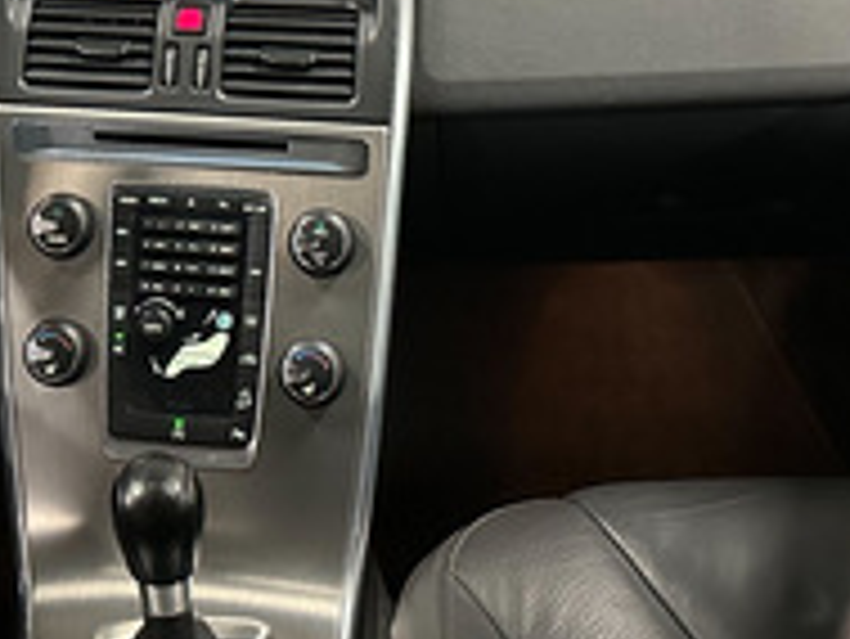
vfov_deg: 18.3
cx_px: 180
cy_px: -140
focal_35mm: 76
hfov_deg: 25.2
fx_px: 1867
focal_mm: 6.86
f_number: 1.8
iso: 800
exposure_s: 1/60
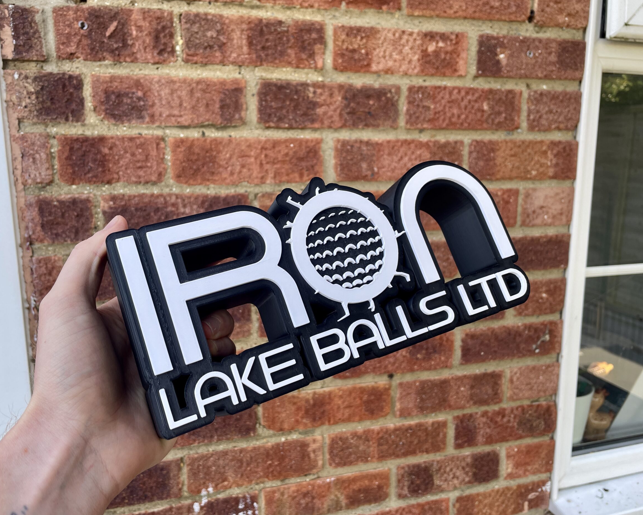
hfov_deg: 62.2
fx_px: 533
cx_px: 317
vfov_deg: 51.5
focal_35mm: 28
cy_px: 255
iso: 32
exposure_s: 1/148
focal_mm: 4.2
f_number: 1.6
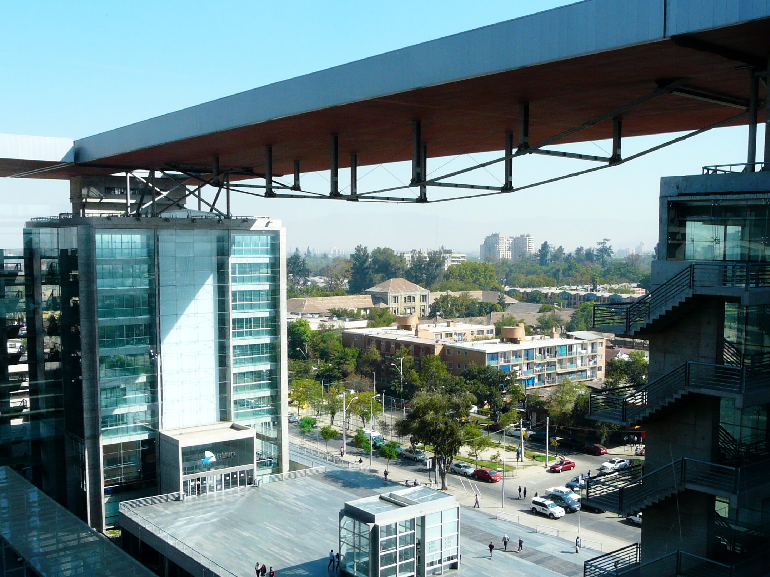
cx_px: 427
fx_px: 845
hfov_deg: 48.9
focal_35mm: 38
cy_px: 329
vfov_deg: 37.6
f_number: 5.6
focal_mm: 5.3
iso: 100
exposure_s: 1/200
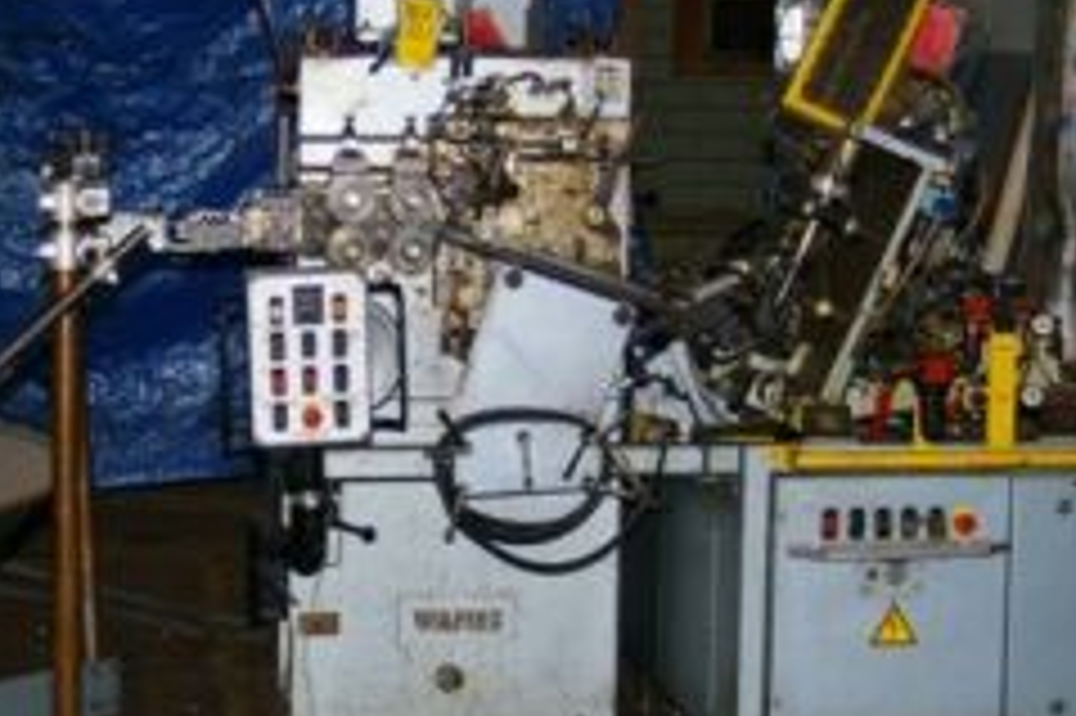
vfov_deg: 15.5
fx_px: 2628
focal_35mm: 88
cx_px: 207
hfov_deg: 22.8
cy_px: 326
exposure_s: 1/45
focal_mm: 28
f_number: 3.5
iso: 200
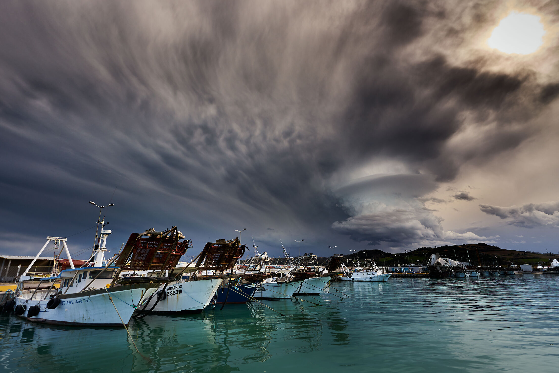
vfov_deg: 70.4
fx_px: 264
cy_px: 184
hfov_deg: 93.3
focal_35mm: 17
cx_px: 283
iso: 100
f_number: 8
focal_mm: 16
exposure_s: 1/250
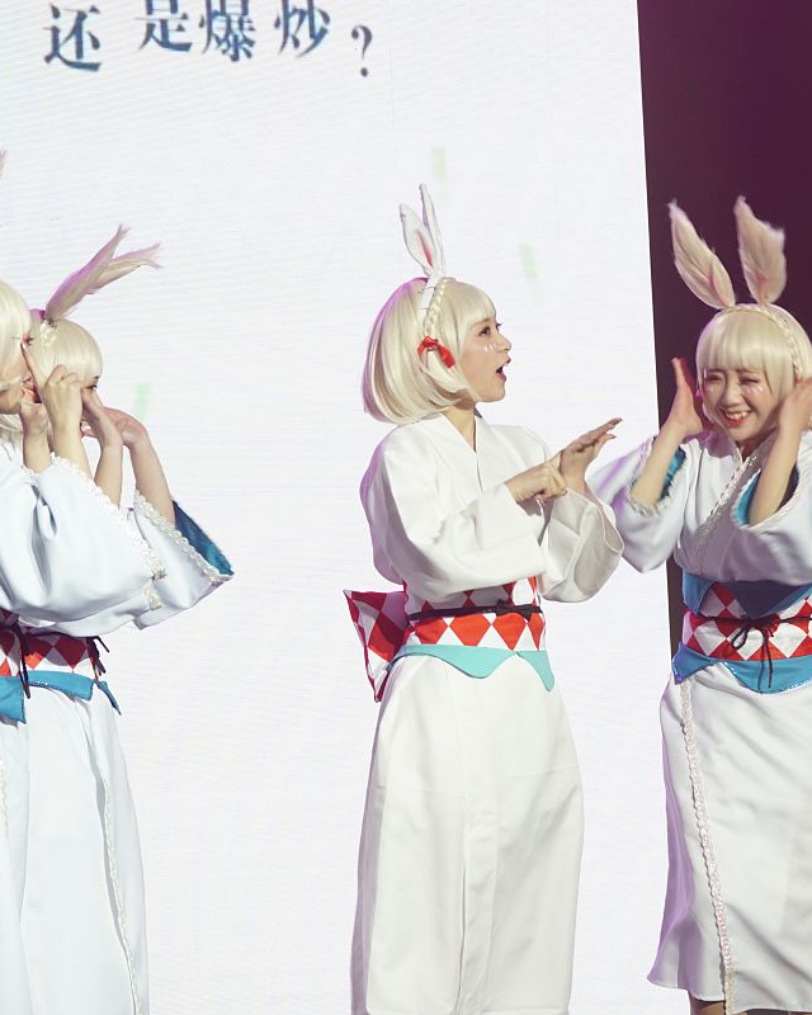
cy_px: 508
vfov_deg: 10.7
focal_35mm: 180
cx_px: 596
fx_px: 5398
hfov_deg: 8.6
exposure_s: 1/100
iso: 500
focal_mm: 85
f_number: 5.6
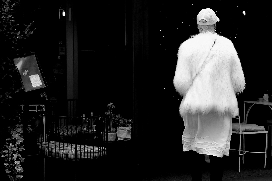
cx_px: 136
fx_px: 567
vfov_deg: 18.2
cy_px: 90
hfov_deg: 27.0
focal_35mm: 75
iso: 4000
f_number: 4.5
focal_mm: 50
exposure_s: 1/500
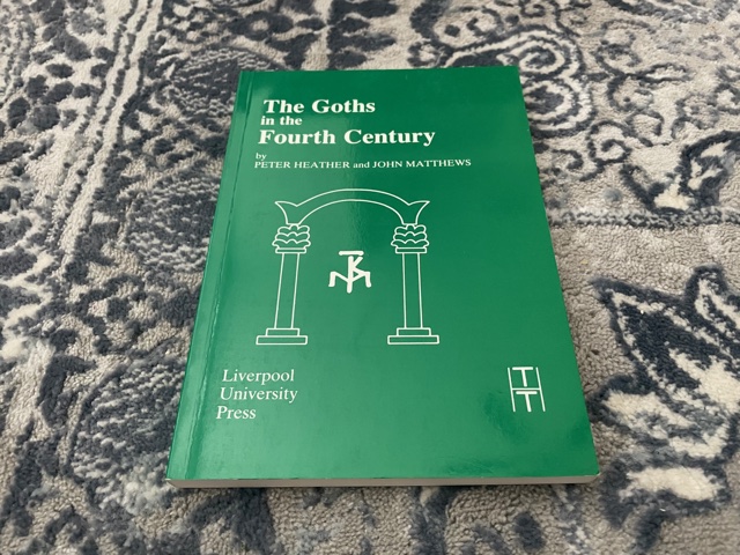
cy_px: 278
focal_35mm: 26
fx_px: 556
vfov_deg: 53.1
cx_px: 370
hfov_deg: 67.3
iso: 640
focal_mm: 4.2
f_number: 1.6
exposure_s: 1/40
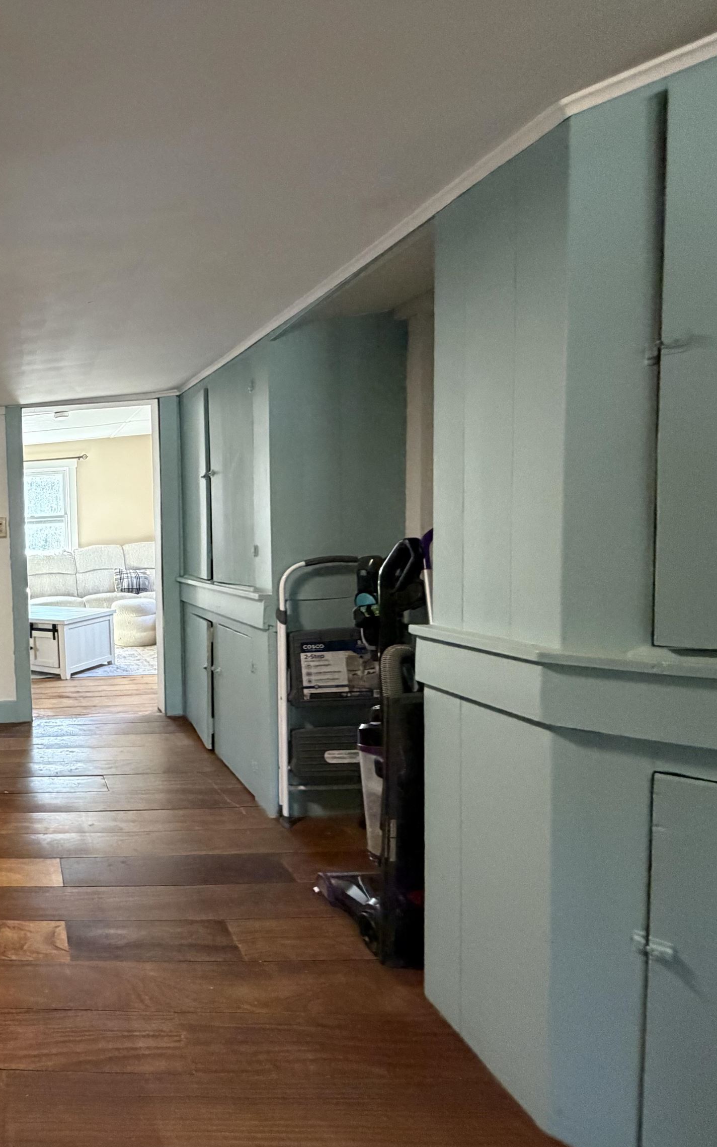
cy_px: 578
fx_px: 625
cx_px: -52
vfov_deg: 85.1
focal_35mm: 20
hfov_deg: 46.1
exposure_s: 1/60
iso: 500
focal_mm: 2.22
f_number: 2.2
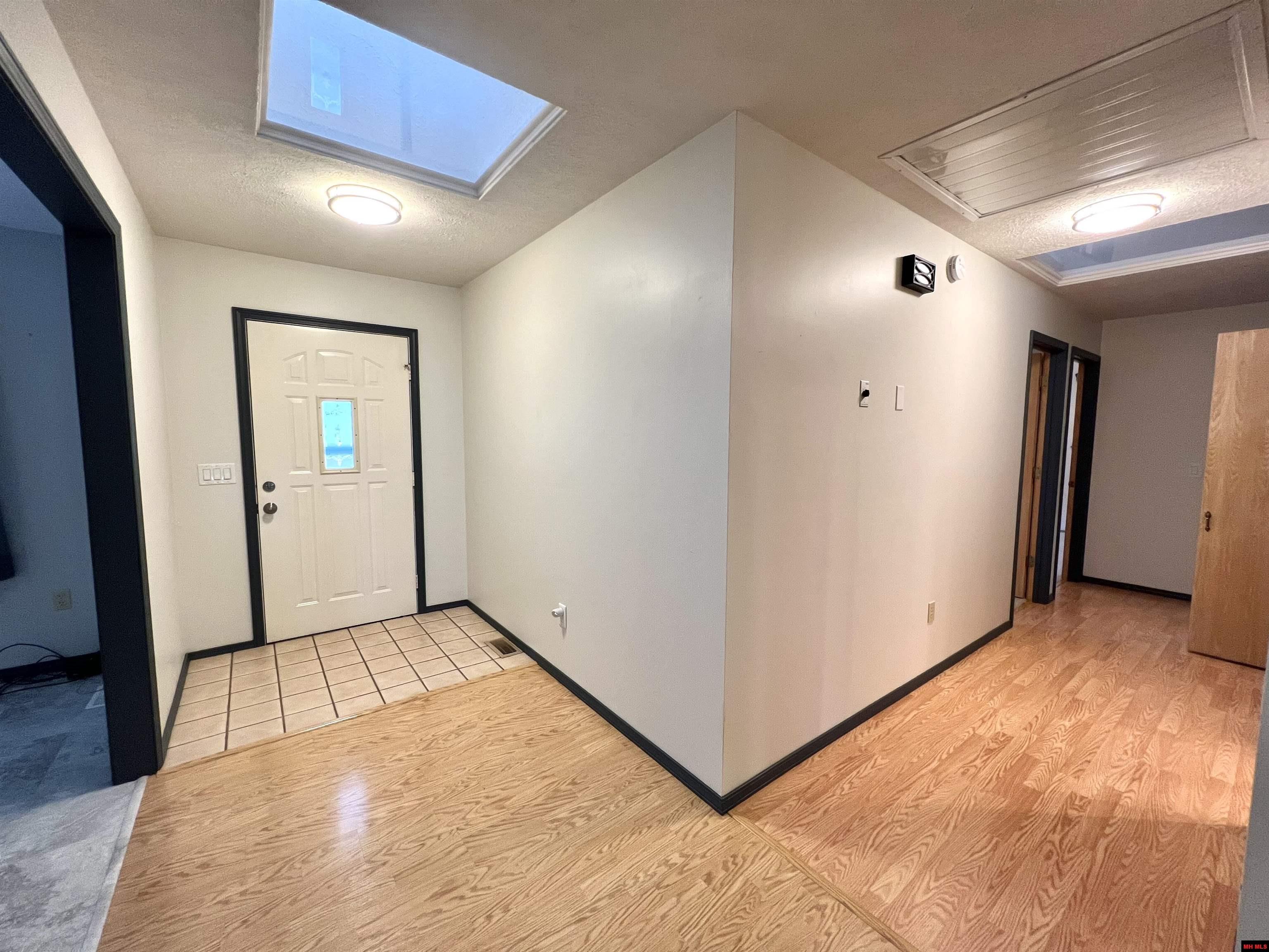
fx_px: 477
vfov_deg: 89.9
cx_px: 634
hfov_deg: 106.2
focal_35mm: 13
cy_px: 476
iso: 160
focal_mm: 1.57
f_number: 1.8
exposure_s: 1/60
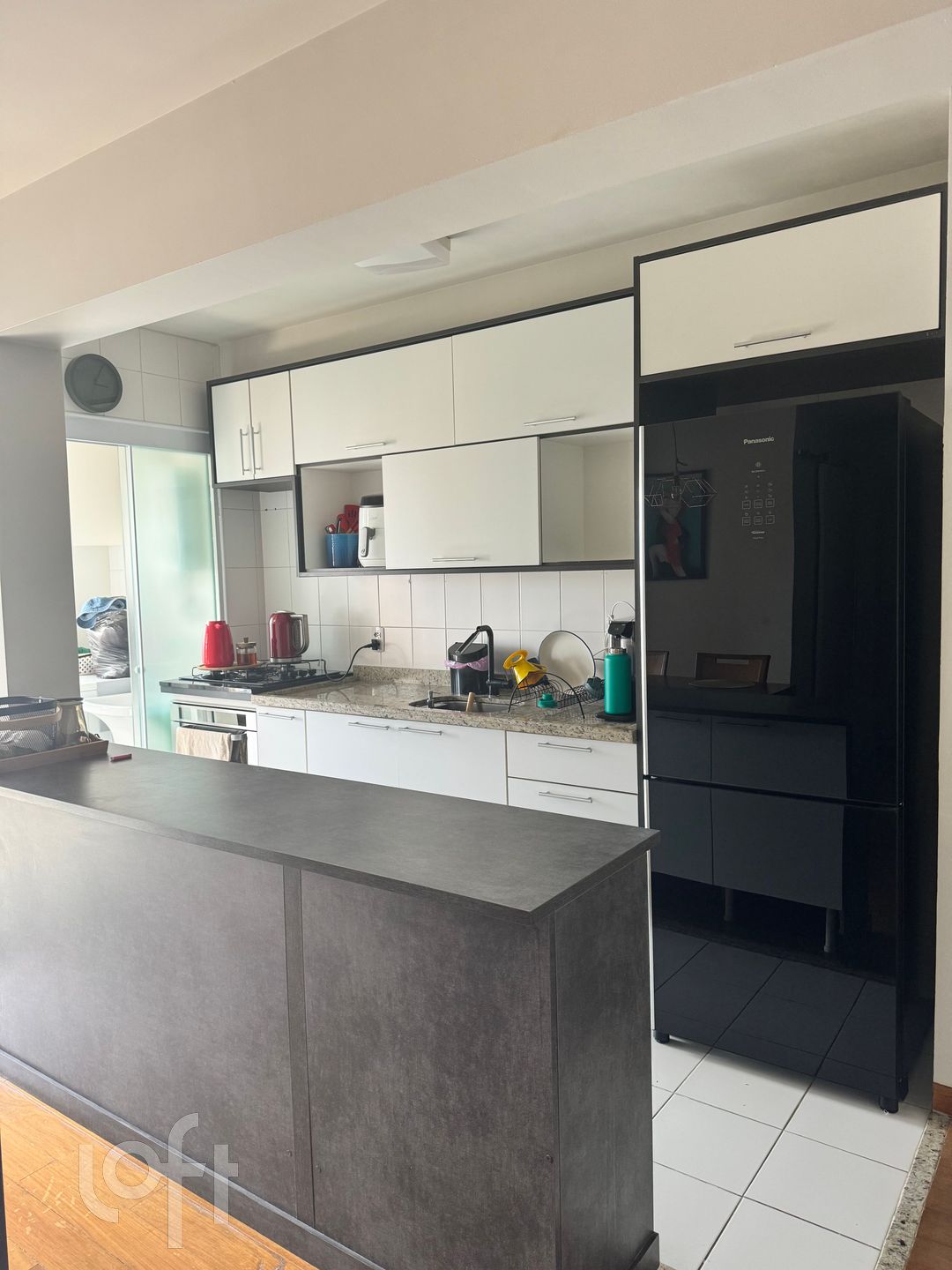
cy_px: 635
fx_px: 880
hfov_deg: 56.8
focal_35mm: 24
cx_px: 476
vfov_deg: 71.6
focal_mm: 6.76
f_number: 1.78
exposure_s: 1/121
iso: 160
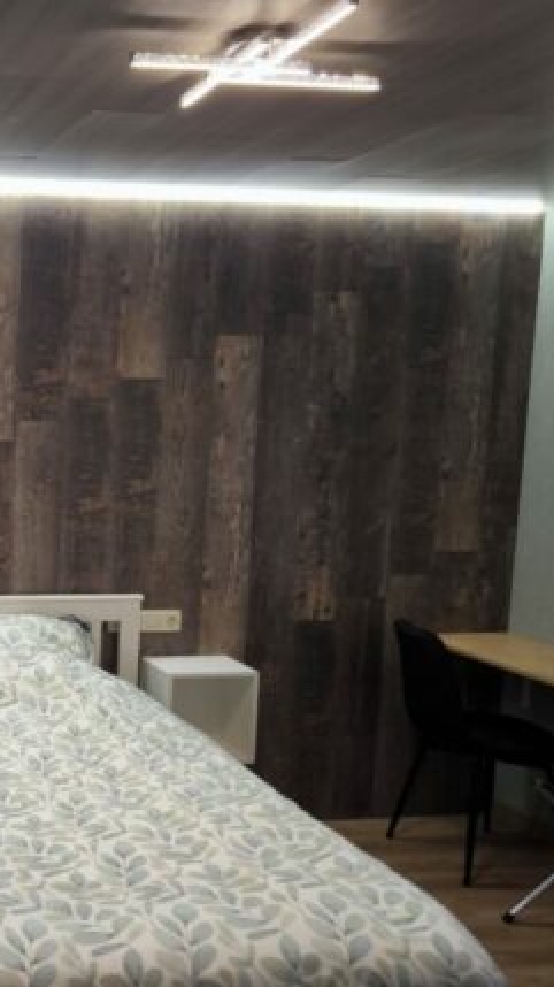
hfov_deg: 26.6
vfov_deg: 51.6
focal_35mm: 39
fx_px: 1020
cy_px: 515
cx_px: -129
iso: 100
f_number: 1.9
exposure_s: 1/50
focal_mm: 6.92
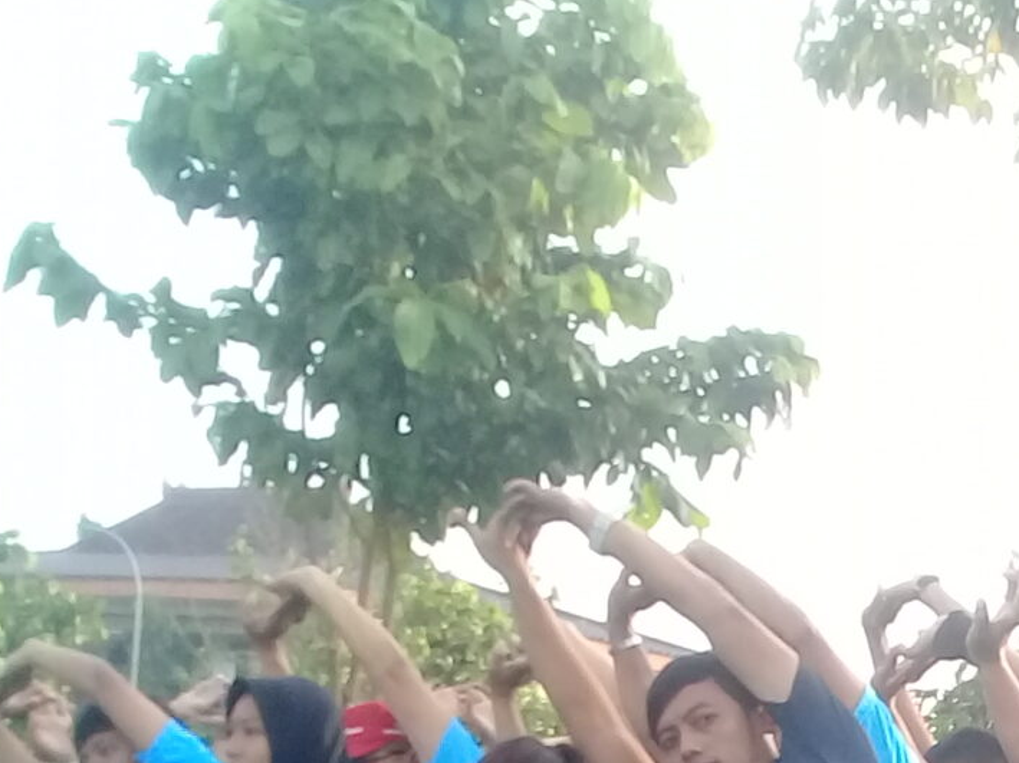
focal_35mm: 112
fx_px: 3295
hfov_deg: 16.8
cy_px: 1280
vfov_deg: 12.3
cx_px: 1220
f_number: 2.2
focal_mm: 3.3
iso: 50
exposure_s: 1/122
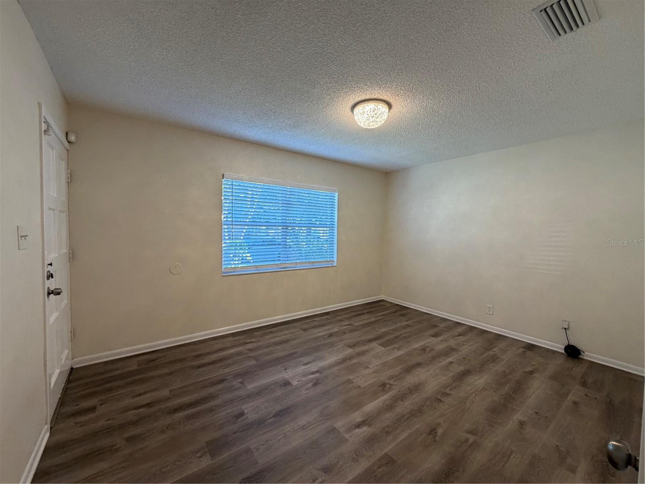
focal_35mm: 14
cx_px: 322
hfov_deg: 102.1
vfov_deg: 85.7
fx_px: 261
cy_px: 242
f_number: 2.2
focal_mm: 2.22
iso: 250
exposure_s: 1/120
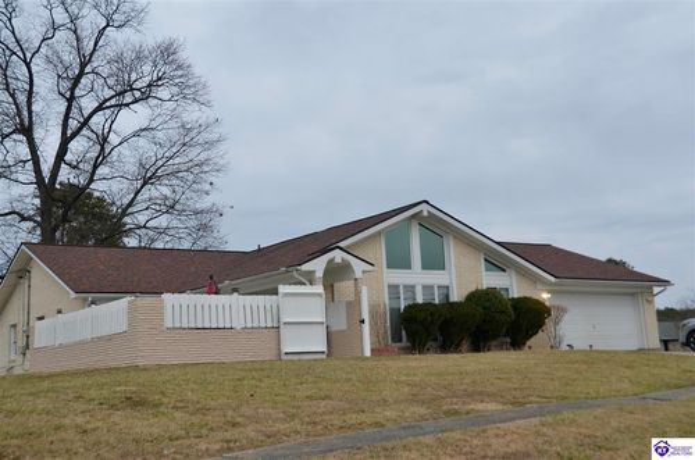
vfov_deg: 30.7
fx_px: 838
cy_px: 230
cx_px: 348
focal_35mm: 44
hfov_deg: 45.0
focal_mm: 29
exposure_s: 1/125
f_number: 5.6
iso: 400
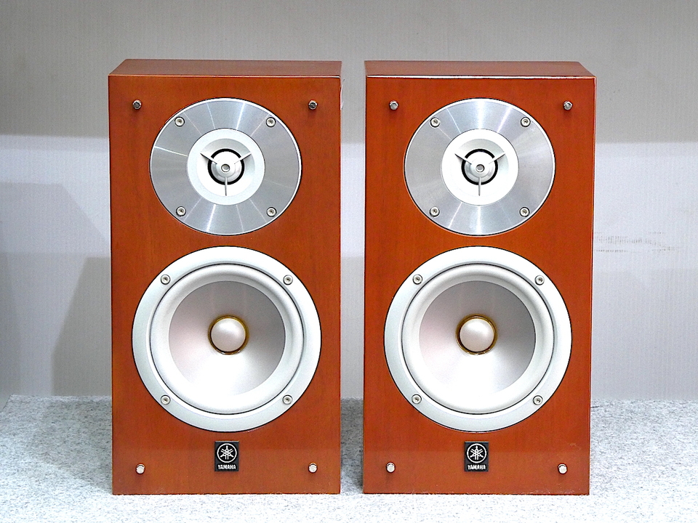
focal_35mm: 135
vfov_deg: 11.0
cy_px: 262
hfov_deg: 14.6
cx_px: 349
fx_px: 2722
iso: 400
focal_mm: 24.2
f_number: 5.6
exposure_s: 1/13
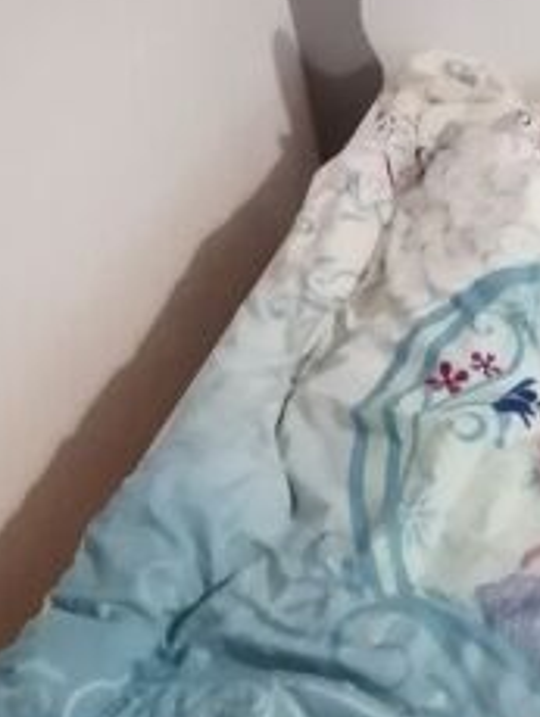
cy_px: 599
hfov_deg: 22.2
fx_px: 1329
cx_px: 524
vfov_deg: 29.4
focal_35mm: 64
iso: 1000
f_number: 2.4
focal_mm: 2.7
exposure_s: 1/16.7
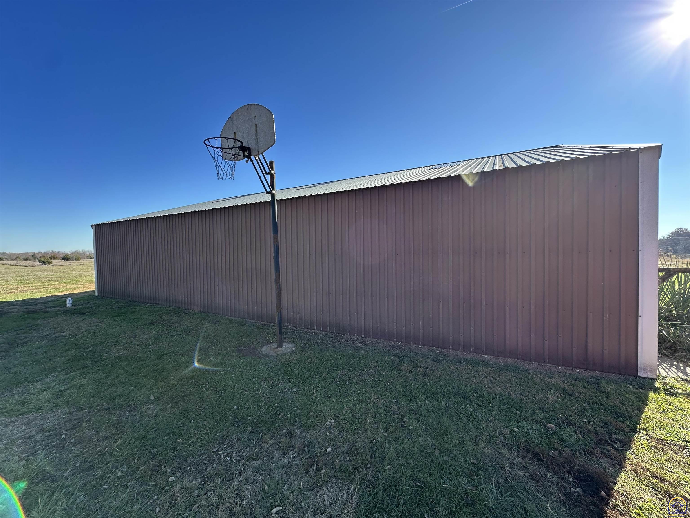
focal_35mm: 14
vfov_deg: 85.7
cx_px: 345
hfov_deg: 102.1
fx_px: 279
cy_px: 259
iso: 40
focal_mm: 2.22
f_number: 2.2
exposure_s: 1/633
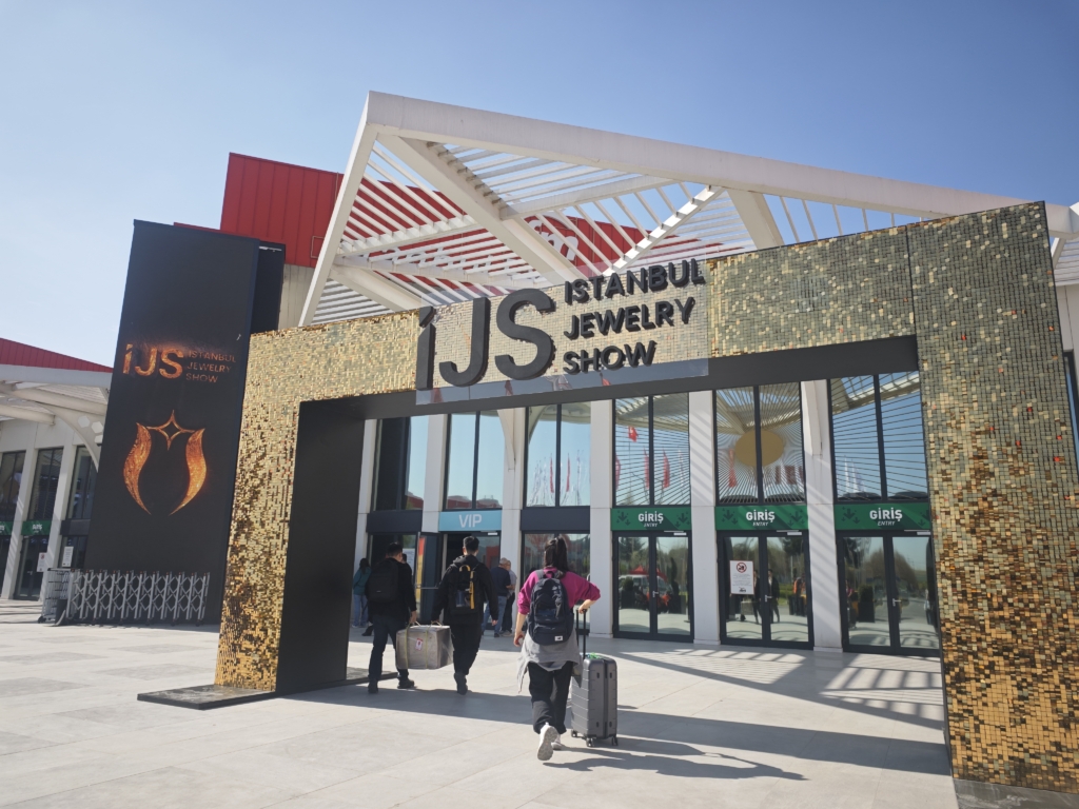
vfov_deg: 58.9
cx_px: 540
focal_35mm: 23
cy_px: 404
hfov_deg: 73.9
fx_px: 717
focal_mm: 6.68
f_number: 2
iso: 50
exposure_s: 1/1122
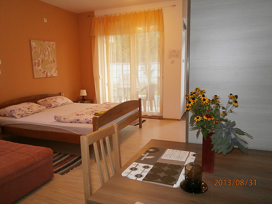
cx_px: 136
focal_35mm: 26
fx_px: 204
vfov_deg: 53.1
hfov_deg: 67.3
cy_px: 102
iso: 200
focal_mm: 4.7
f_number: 2.8
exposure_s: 1/30
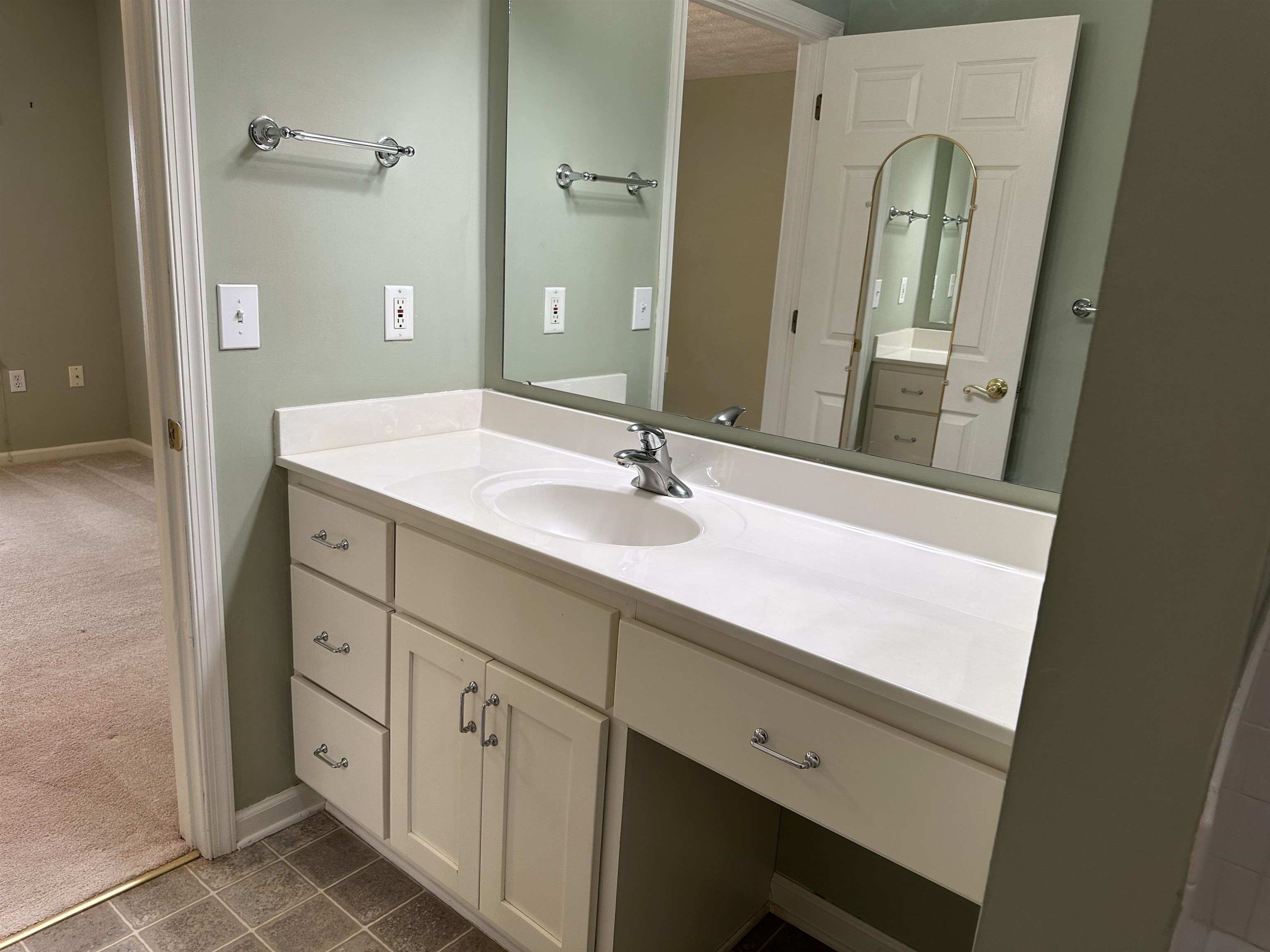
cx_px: 635
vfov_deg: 56.8
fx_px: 881
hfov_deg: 71.6
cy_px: 476
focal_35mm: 24
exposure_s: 1/120
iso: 100
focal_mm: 6.86
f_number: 1.78
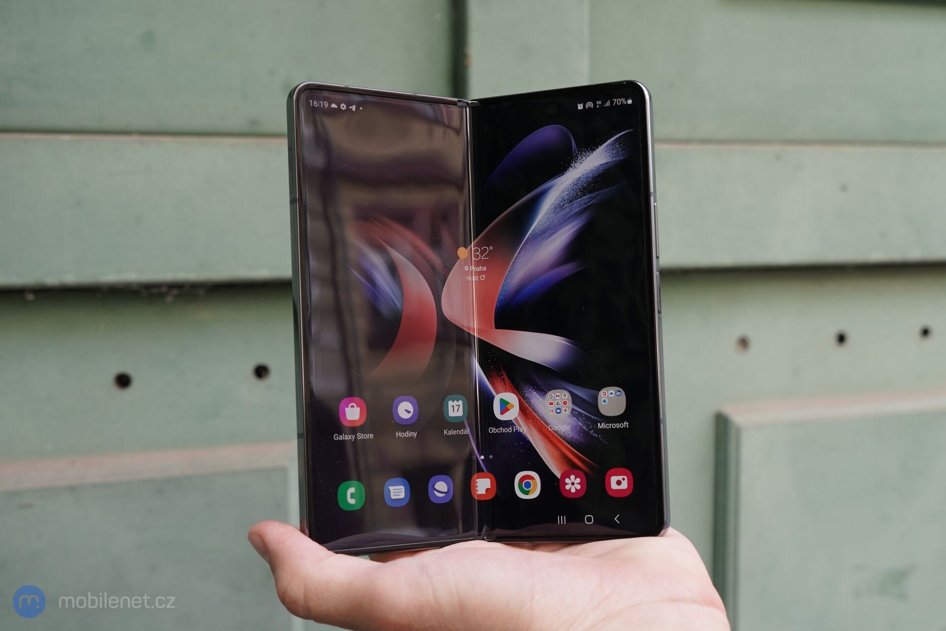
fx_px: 1025
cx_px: 473
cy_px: 316
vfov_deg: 34.2
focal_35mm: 39
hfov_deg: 49.6
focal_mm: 39
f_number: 6.3
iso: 400
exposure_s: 1/125
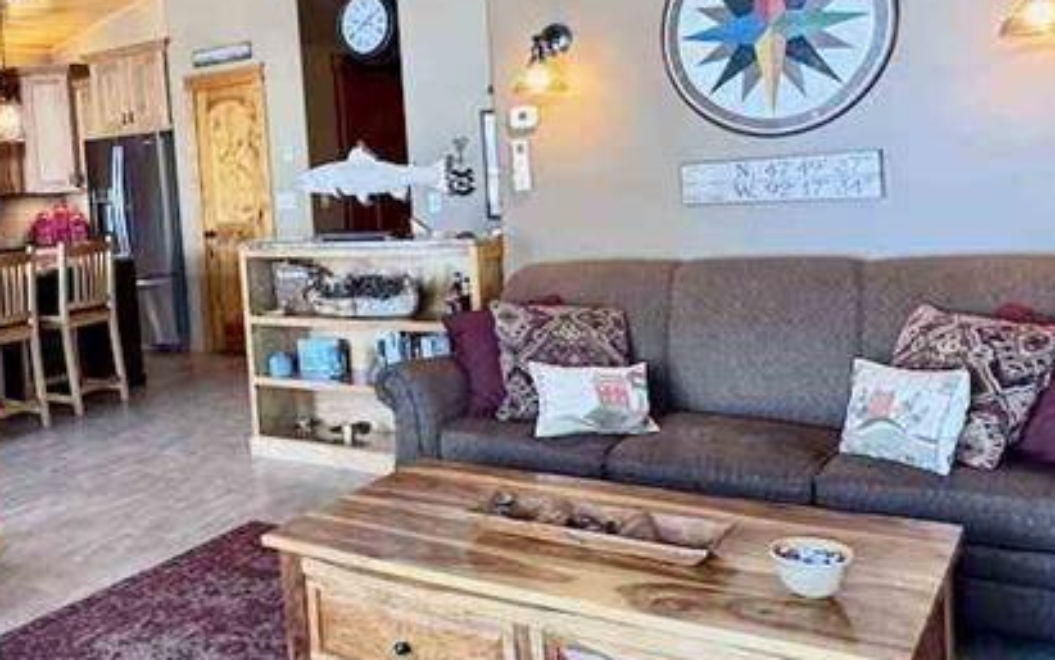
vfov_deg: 34.2
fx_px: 1064
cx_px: 252
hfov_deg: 50.4
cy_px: 229
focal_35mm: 37
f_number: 2.2
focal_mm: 2.22
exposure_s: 1/120
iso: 320
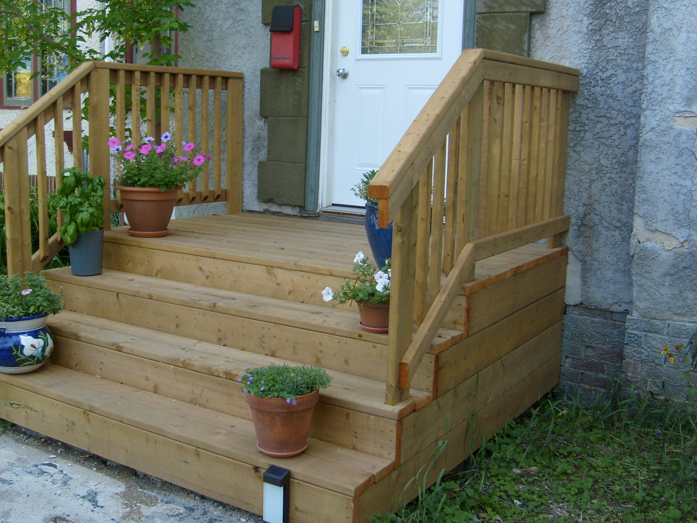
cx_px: 306
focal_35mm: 40
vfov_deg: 35.9
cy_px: 243
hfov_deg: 46.7
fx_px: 805
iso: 80
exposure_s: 1/125
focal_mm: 5.8
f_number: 2.8
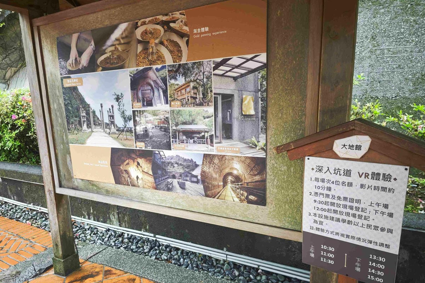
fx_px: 283
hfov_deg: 73.8
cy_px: 159
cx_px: 212
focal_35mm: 24
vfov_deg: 53.0
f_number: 1.63
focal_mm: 8.72
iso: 3200
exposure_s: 1/360
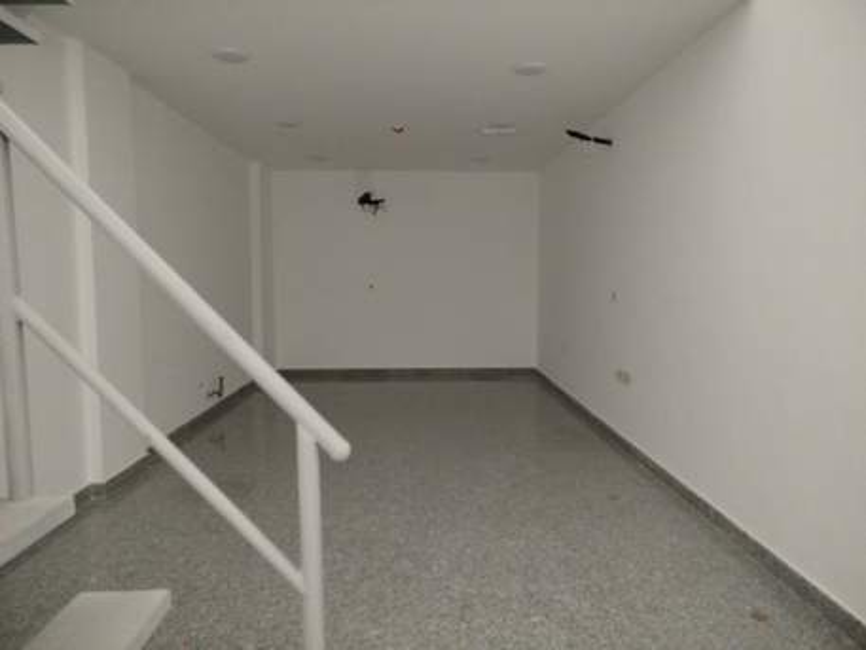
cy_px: 325
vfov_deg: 56.8
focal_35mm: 24
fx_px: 601
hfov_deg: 71.6
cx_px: 433
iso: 2000
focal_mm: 5.31
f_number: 1.7
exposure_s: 1/17
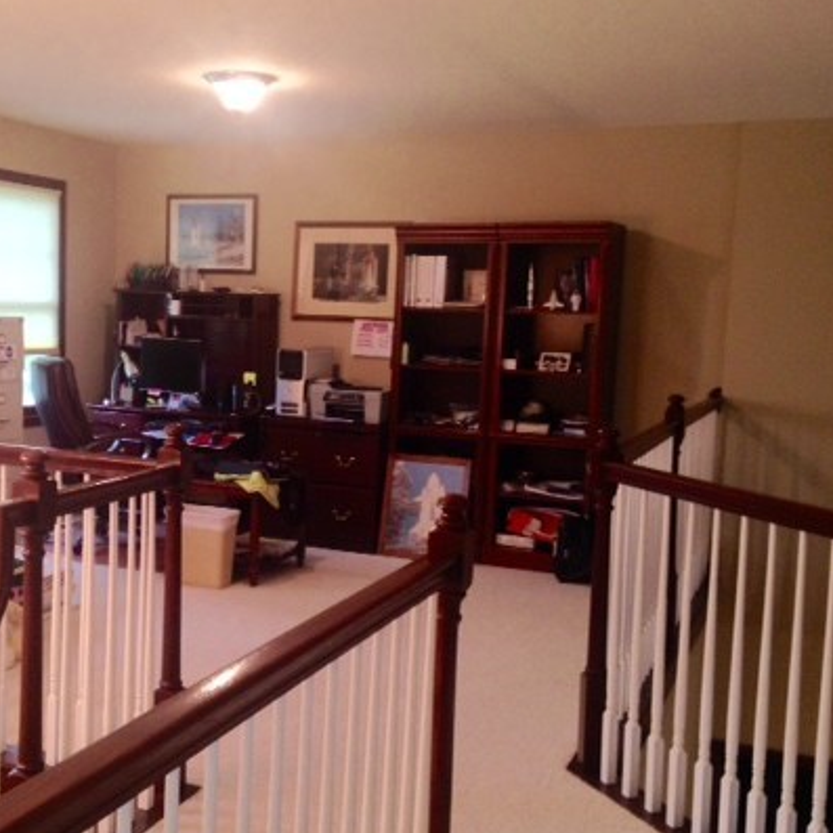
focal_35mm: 47
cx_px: 248
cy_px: 436
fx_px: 1280
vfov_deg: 36.1
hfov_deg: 35.5
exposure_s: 1/20
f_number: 2.4
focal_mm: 4.12
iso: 64
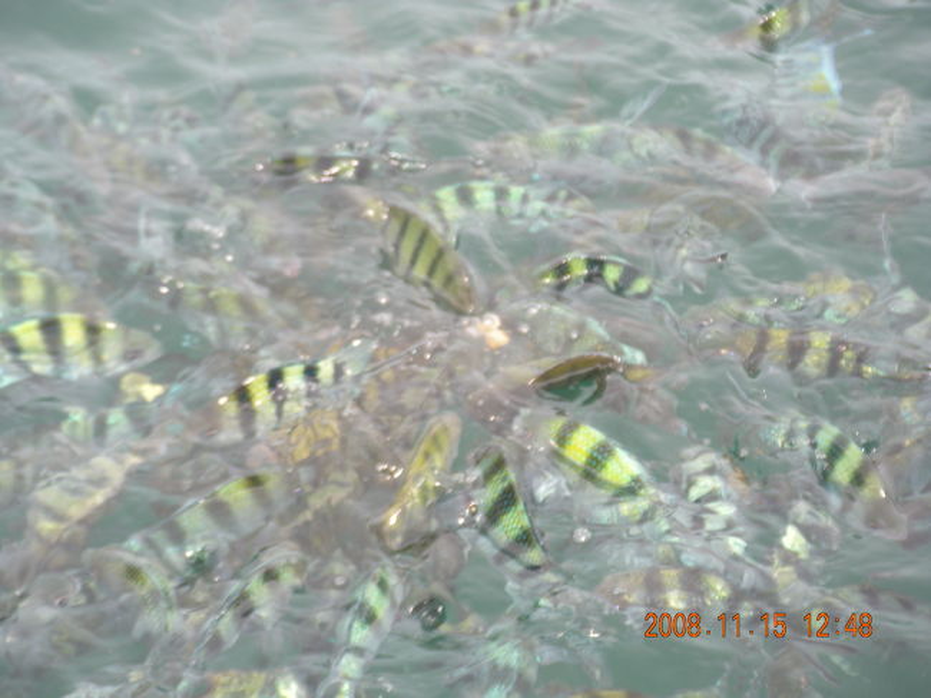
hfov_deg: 17.3
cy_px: 349
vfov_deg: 13.0
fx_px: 3065
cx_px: 466
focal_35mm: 114
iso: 89
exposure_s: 1/183
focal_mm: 19
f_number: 4.8
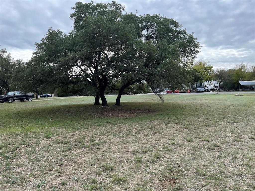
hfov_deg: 67.3
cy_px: 96
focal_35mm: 26
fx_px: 192
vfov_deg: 53.1
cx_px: 128
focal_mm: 5.7
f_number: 1.5
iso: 50
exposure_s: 1/1531
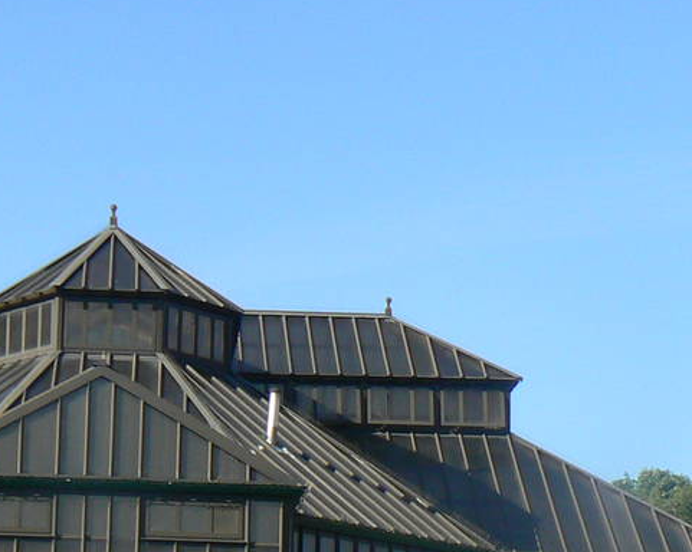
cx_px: 95
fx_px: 2394
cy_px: 507
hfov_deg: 16.3
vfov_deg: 13.0
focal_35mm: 117
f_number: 5.6
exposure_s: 1/400
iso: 80
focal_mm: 6
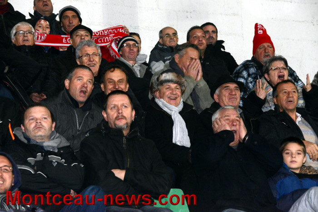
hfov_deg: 15.2
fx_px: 1193
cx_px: 159
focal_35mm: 135
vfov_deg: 10.2
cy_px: 106
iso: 6400
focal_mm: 135
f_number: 8
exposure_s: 1/160
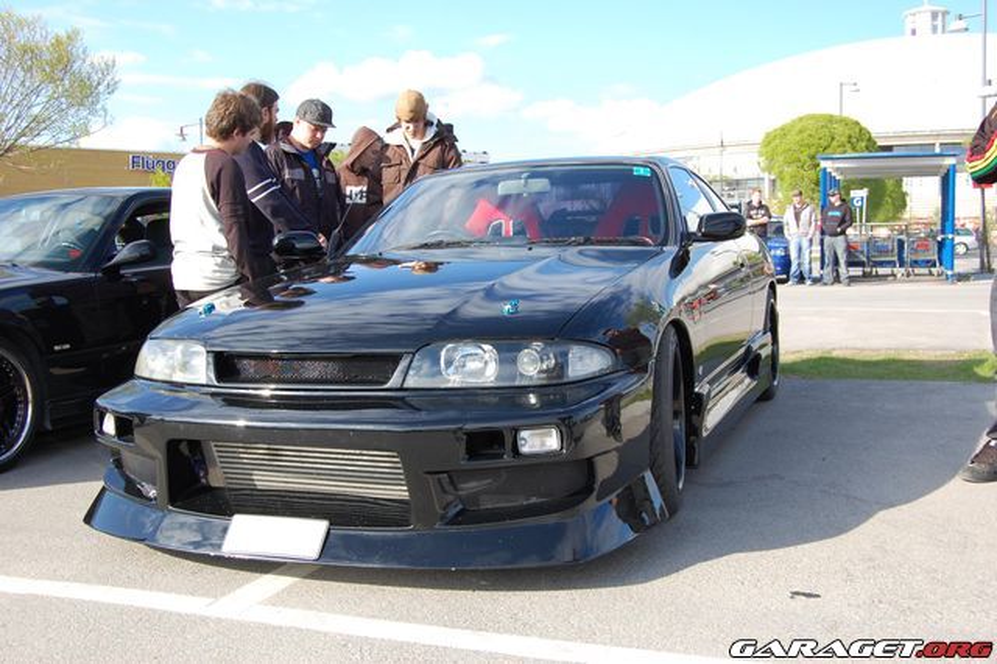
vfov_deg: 34.2
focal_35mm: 39
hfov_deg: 49.6
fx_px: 1079
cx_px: 498
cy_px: 332
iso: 200
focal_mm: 26
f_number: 7.1
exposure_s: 1/200
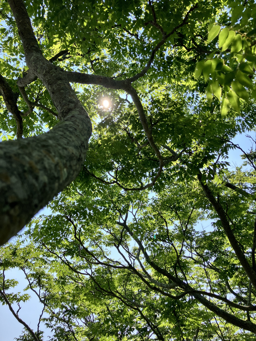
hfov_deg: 49.7
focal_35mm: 28
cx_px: 128
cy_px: 170
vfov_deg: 63.4
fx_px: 276
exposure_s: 1/1104
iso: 32
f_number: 1.8
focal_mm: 3.99
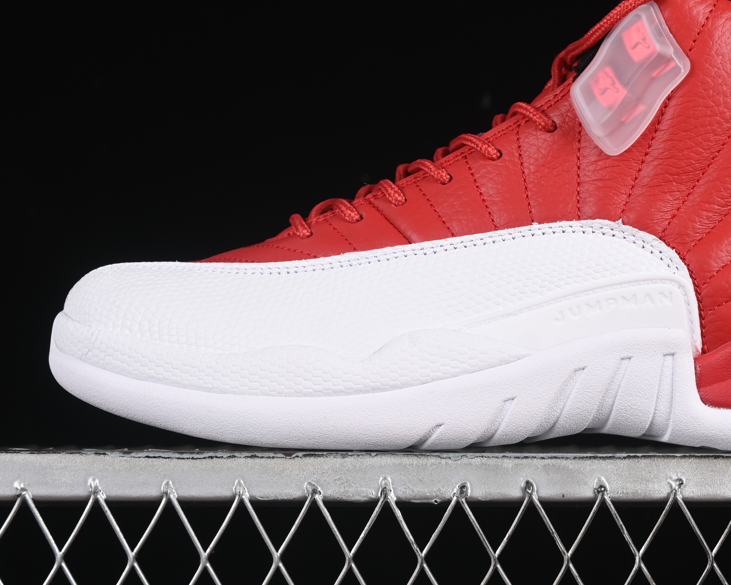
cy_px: 181
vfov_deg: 12.3
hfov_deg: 15.4
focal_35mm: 125
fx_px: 2704
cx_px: 510
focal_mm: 50
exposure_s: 1/80
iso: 160
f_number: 8
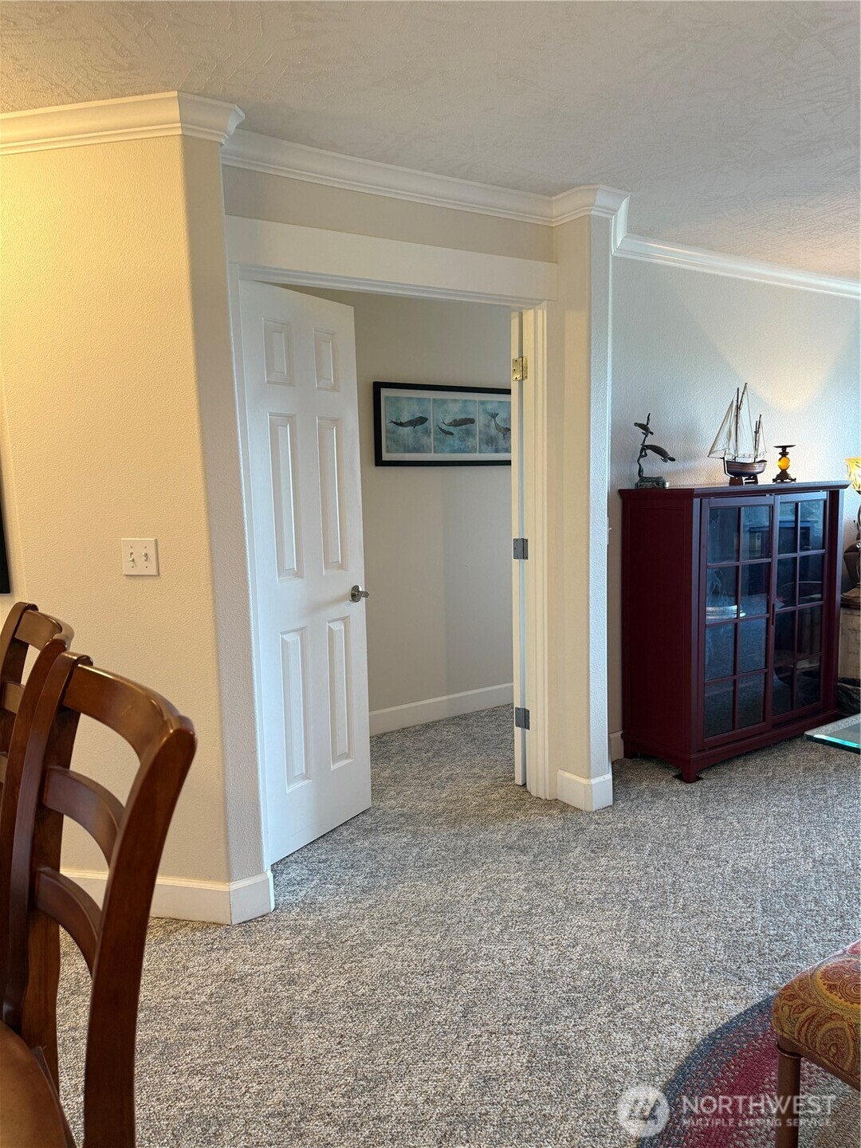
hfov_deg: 56.8
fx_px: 796
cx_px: 430
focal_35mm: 24
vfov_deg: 71.6
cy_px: 574
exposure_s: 1/60
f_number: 1.78
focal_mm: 6.76
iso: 200
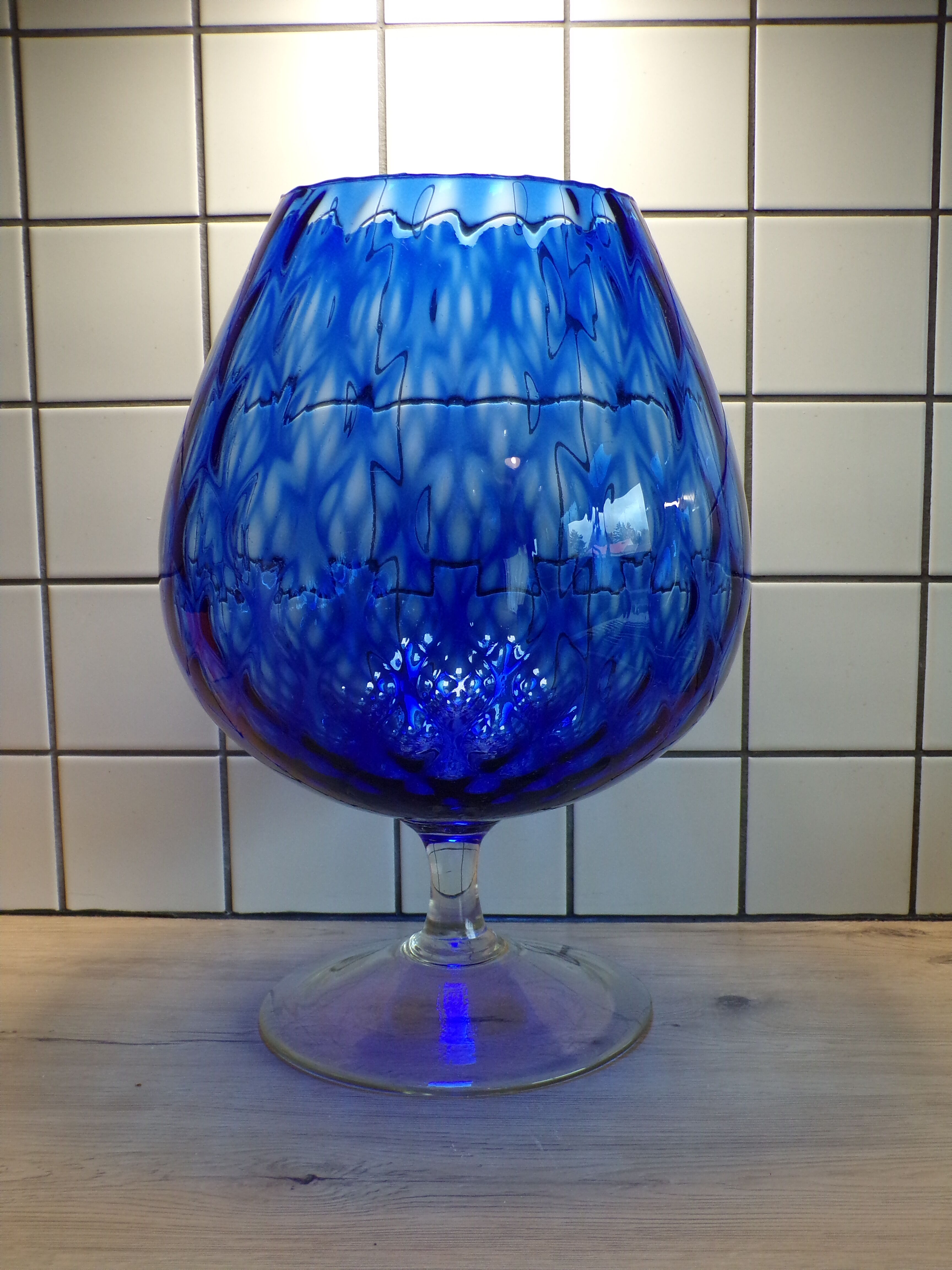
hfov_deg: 38.7
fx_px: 1357
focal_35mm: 37
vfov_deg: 50.1
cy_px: 635
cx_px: 476
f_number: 3.3
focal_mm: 6.6
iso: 200
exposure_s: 1/34
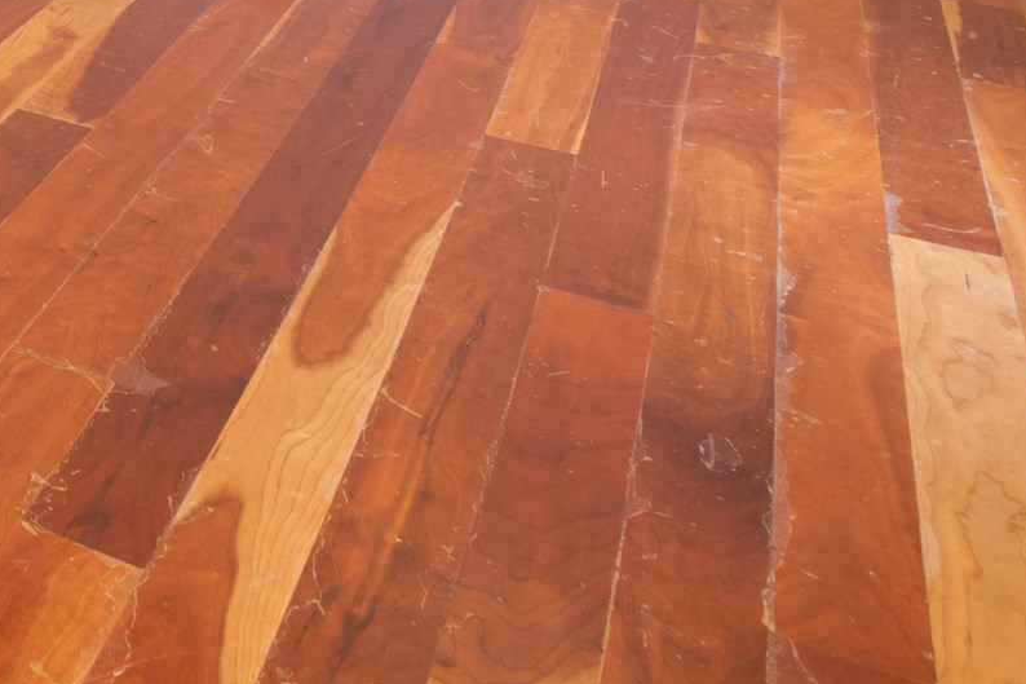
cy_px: -492
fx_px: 1653
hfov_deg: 26.4
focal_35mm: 58
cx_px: -464
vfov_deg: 18.9
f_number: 14
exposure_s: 1.6
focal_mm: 15
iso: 100
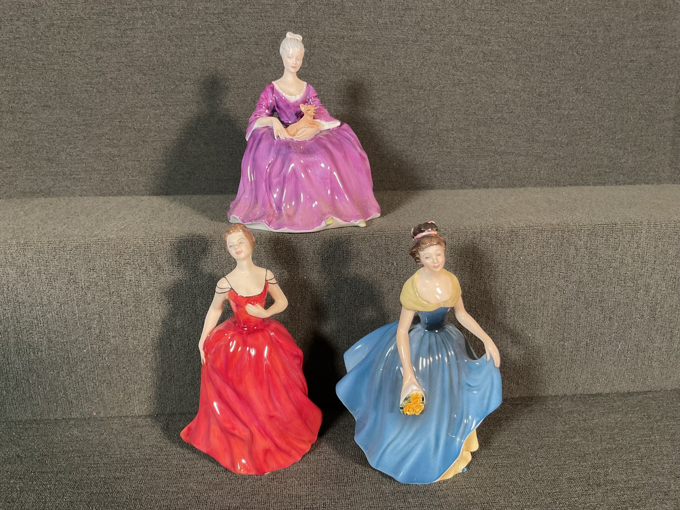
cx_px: 340
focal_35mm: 29
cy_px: 255
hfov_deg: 61.7
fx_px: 570
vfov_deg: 48.2
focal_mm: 3
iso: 80
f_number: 1.8
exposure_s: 1/60
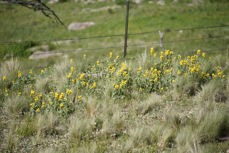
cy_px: 76
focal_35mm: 300
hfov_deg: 6.9
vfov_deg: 4.6
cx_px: 114
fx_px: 1909
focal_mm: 300
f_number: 6.3
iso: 100
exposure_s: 1/640
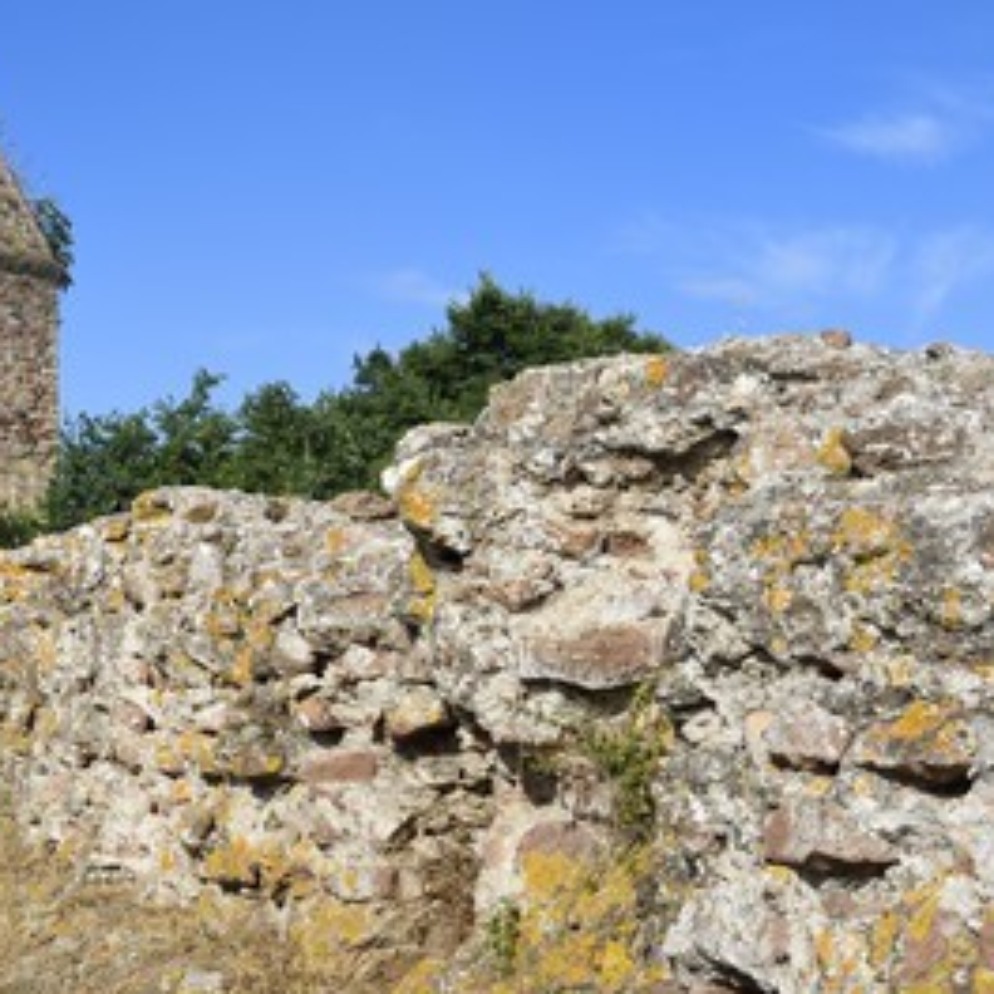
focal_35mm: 65
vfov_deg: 26.5
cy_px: 516
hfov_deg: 26.3
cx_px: 328
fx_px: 2112
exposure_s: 1/100
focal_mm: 48
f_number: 18
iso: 200
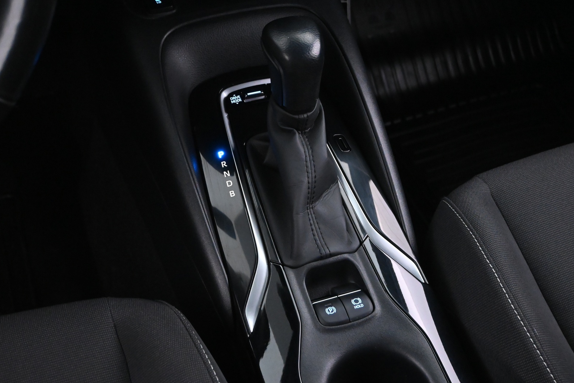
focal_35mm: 50
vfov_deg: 27.1
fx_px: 793
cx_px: 290
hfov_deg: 39.8
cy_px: 189
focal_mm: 32.5
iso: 6400
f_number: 5
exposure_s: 1/25
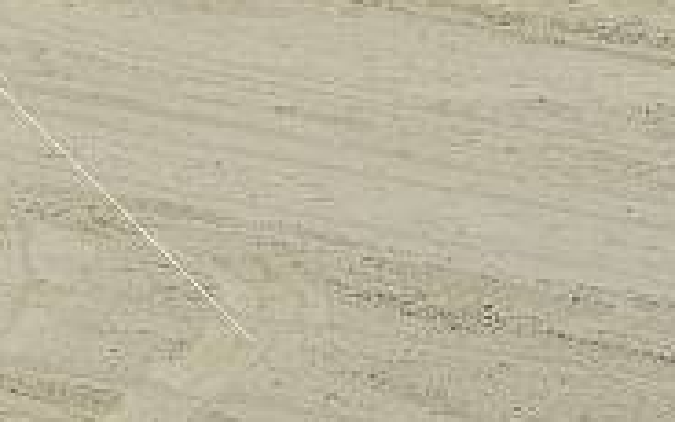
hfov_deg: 2.2
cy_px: -862
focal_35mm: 936
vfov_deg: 1.4
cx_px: -1478
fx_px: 17219
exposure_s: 1/200
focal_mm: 130
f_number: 8
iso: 100
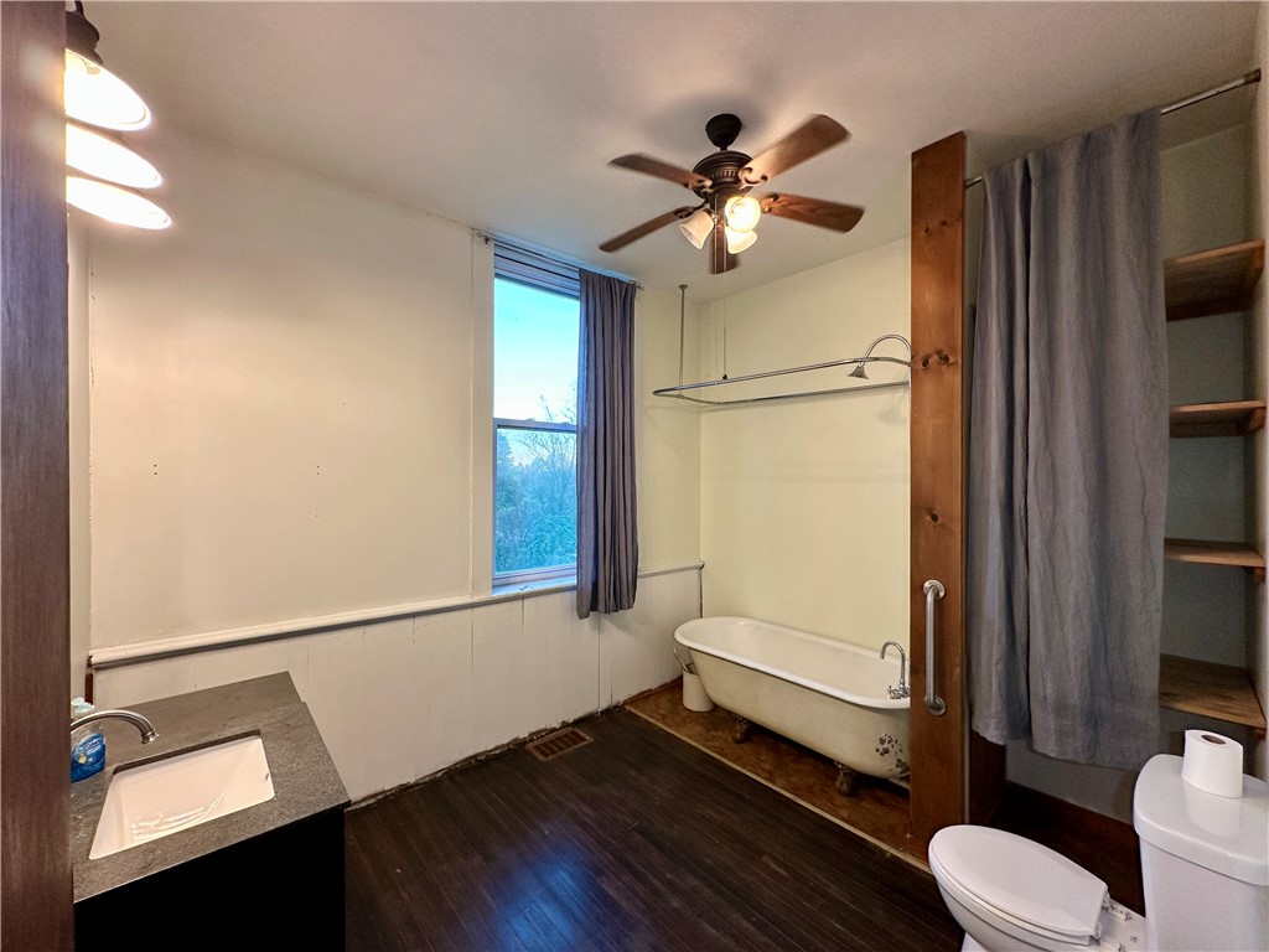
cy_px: 476
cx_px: 634
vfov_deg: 85.7
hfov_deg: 102.1
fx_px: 513
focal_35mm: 14
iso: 200
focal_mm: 2.22
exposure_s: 1/60
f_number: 2.2
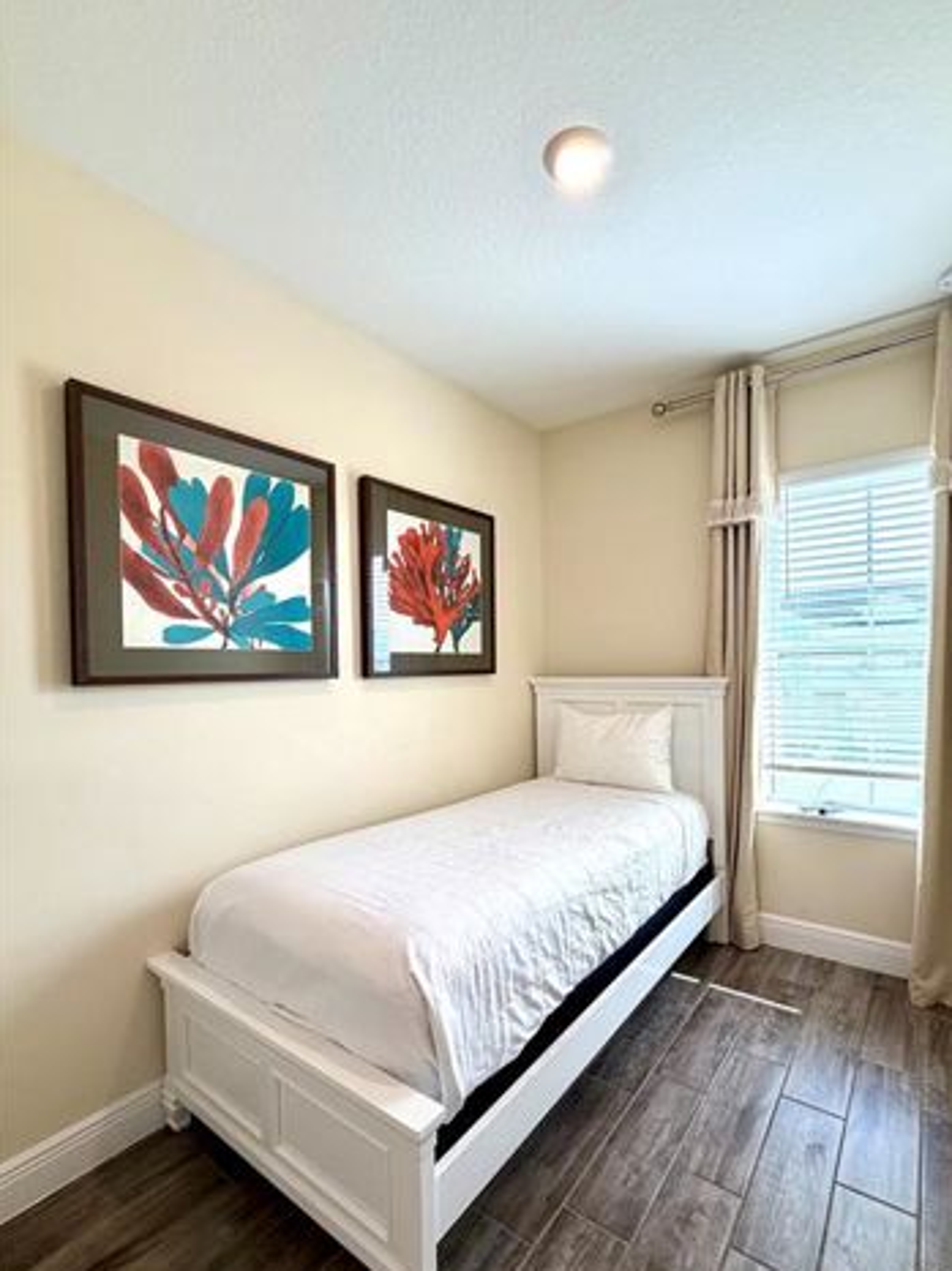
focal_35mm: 16
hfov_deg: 77.7
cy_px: 679
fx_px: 587
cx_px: 539
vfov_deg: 94.4
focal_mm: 2.22
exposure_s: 1/120
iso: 100
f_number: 2.2
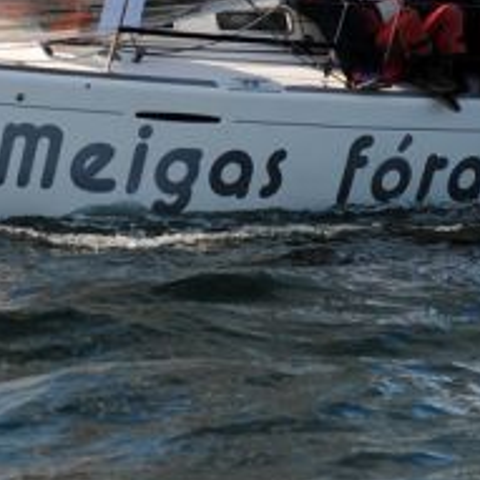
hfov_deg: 4.1
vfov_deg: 4.1
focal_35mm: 429
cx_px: 211
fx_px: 6730
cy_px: -117
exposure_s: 1/500
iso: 140
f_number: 5.6
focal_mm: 80
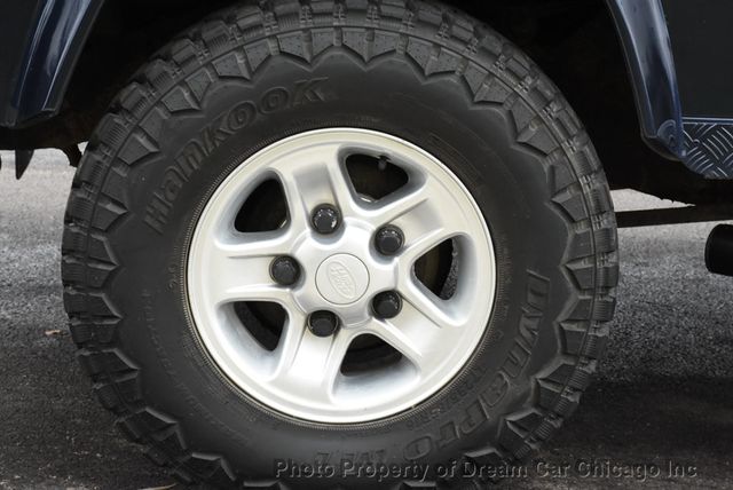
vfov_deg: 17.5
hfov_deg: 26.0
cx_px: 366
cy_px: 245
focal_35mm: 78
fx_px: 1590
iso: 2000
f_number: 13
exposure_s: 1/80
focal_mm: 52
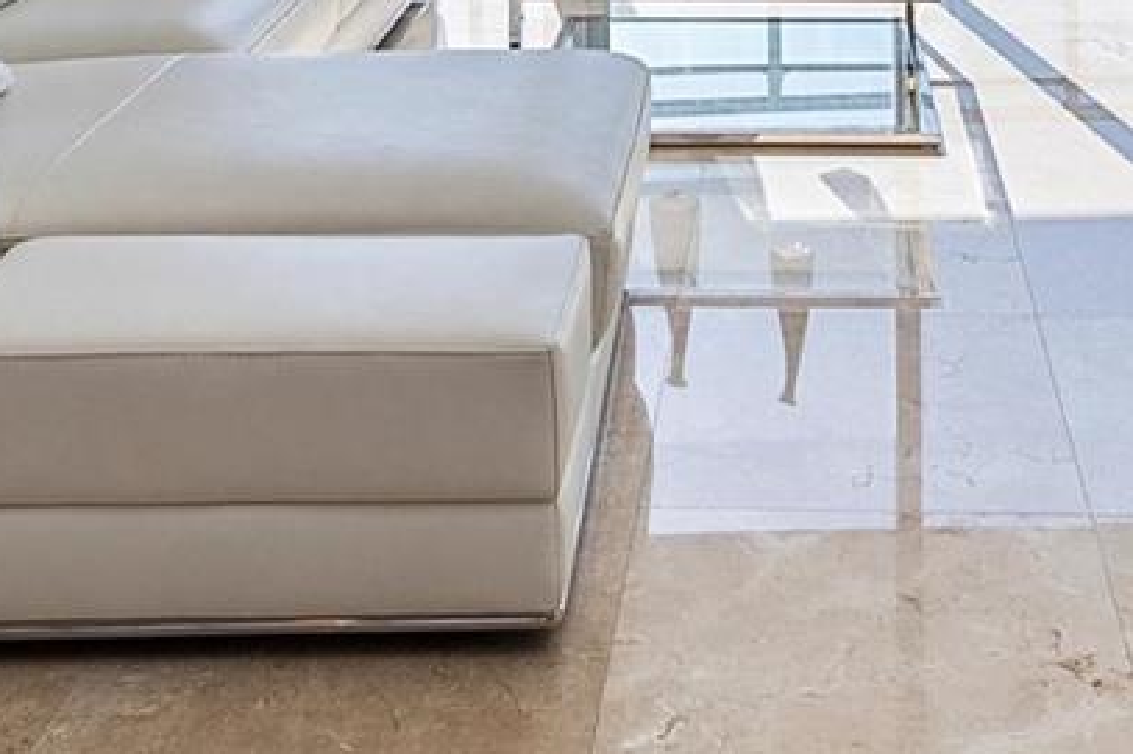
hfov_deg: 36.0
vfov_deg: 20.4
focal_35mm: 55
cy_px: -434
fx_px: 1730
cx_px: 740
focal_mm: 7
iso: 100
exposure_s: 1/400
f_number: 5
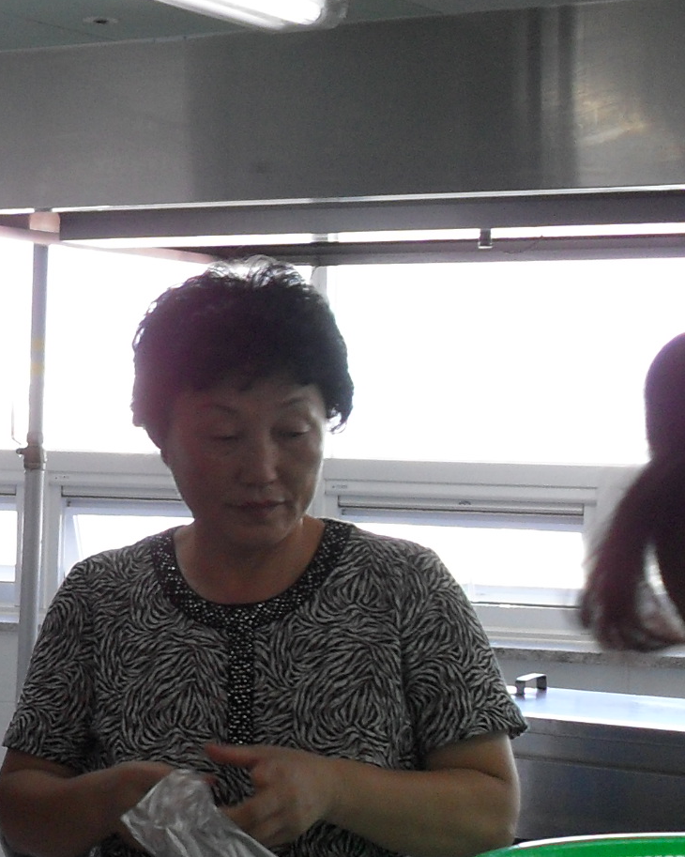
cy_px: 487
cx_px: -456
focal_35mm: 97
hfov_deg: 14.4
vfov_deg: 19.8
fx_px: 2459
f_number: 2.8
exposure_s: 1/60
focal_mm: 6.2
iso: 100
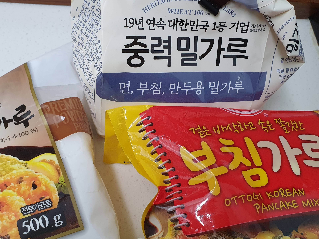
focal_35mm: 33
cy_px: 147
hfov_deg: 54.9
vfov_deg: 42.7
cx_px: 127
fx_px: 304
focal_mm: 4.32
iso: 200
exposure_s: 1/120
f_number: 2.4
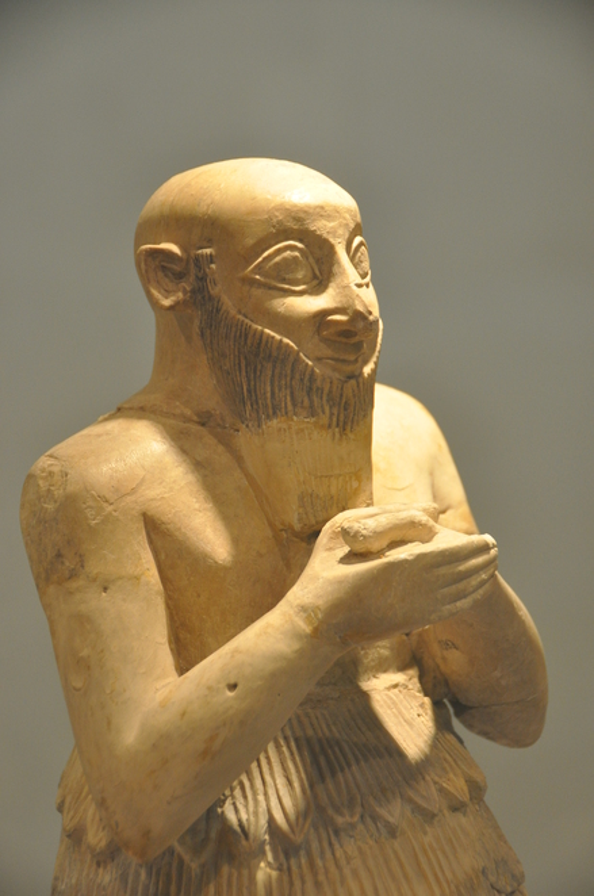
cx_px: 297
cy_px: 448
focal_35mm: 112
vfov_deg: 18.2
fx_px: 2794
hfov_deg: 12.1
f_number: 5
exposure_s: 1/60
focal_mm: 75
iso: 800
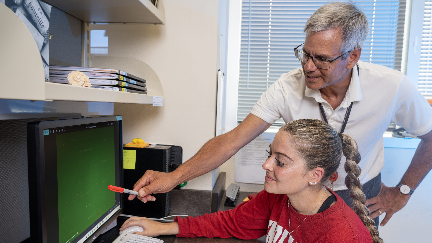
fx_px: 332
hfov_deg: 66.1
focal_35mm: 29
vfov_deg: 40.1
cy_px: 138
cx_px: 214
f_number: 5.6
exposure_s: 1/125
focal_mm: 27
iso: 800
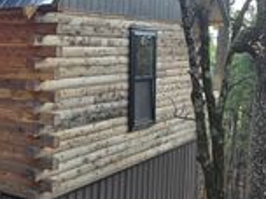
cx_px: -45
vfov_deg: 22.5
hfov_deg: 26.8
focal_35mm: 65
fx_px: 499
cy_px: 78
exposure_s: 1/208
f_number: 1.7
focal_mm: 6.3
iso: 12
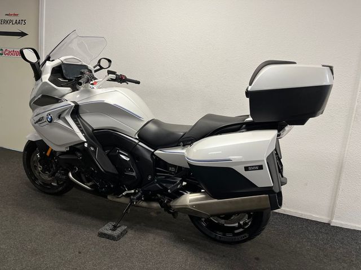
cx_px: 180
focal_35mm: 26
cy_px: 135
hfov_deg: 67.3
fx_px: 271
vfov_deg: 53.1
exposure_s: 1/100
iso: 125
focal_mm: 5.1
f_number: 1.6
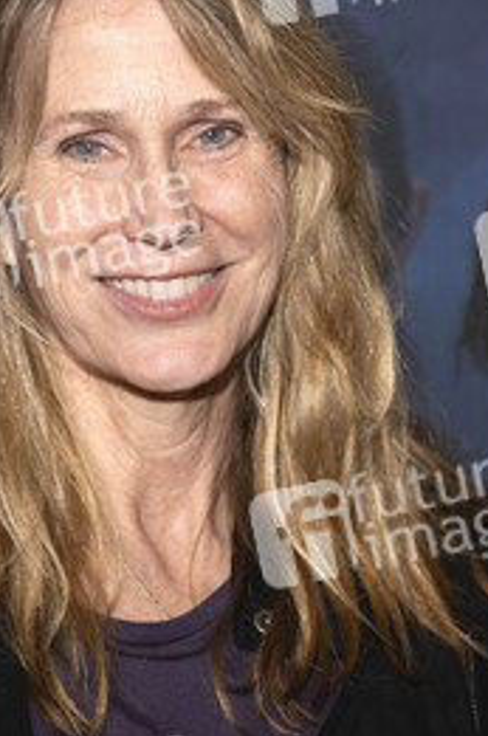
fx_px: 3756
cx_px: 138
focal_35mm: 184
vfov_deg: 11.2
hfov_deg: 7.4
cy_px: 381
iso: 800
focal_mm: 120
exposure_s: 1/200
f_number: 5.6
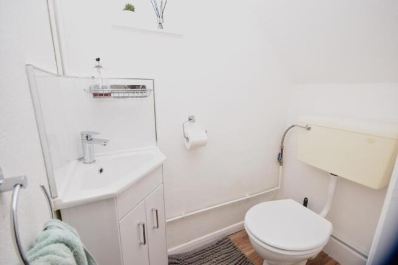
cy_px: 132
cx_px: 199
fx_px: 182
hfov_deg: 95.0
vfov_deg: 72.1
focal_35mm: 16
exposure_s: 1/60
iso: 400
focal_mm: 11
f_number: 5.6
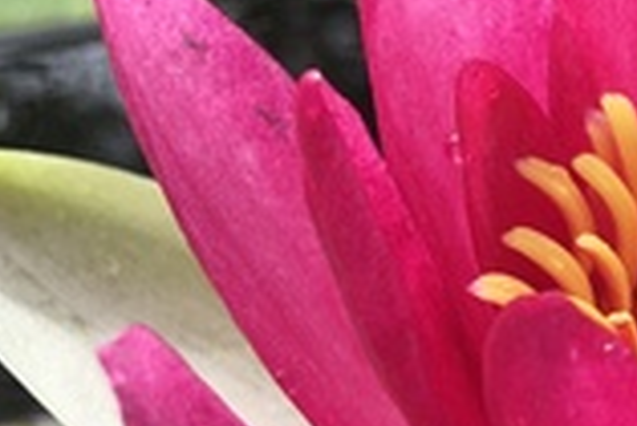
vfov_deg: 10.2
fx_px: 2391
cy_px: 290
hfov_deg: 13.8
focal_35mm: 135
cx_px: 1087
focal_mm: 4.15
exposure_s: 1/1026
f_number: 2.2
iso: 25
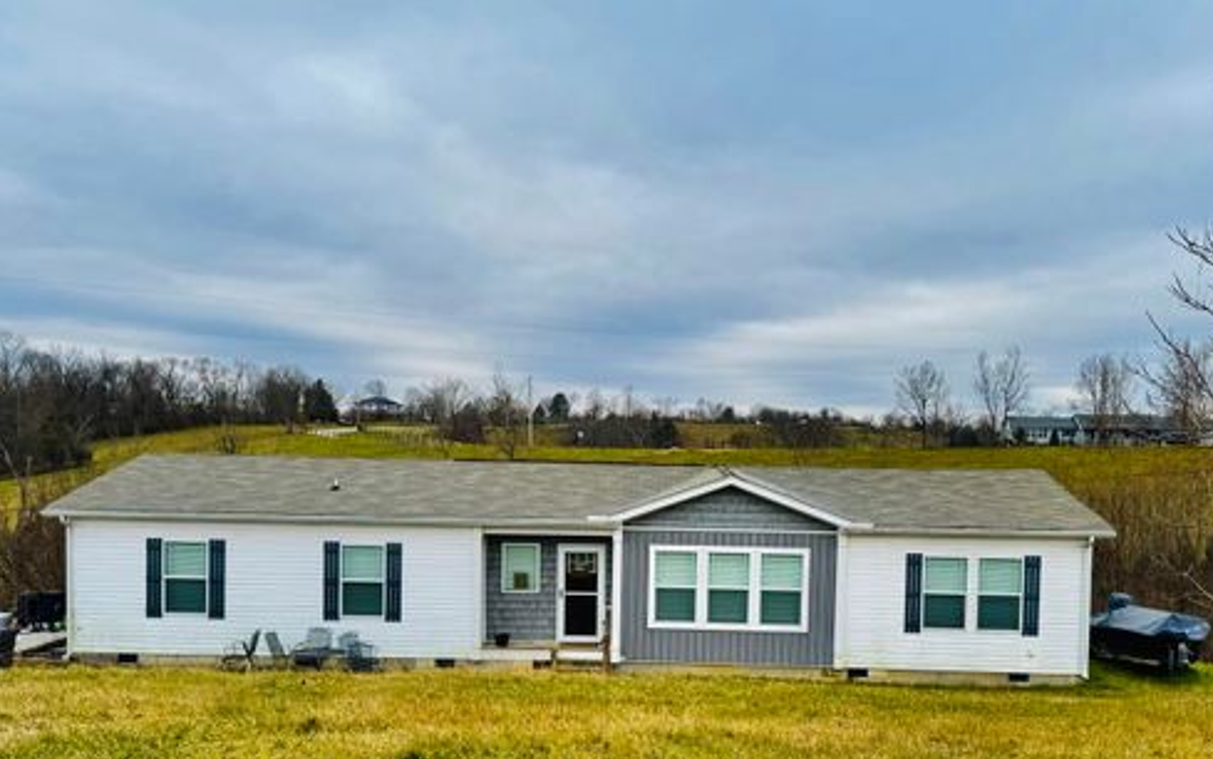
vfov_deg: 47.4
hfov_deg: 70.4
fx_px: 860
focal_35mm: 26
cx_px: 618
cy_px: 304
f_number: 1.78
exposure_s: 1/966
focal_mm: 6.76
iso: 80
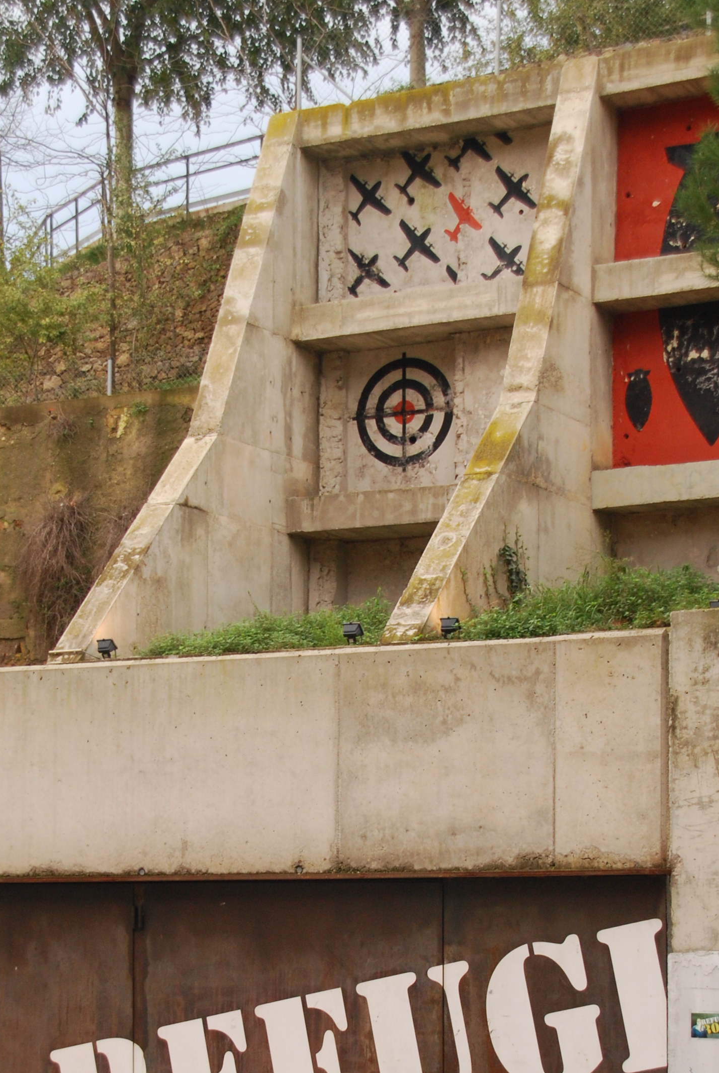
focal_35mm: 87
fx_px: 2599
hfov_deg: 15.8
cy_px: 757
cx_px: 342
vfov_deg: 23.2
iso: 400
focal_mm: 32
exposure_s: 1/160
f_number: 6.3
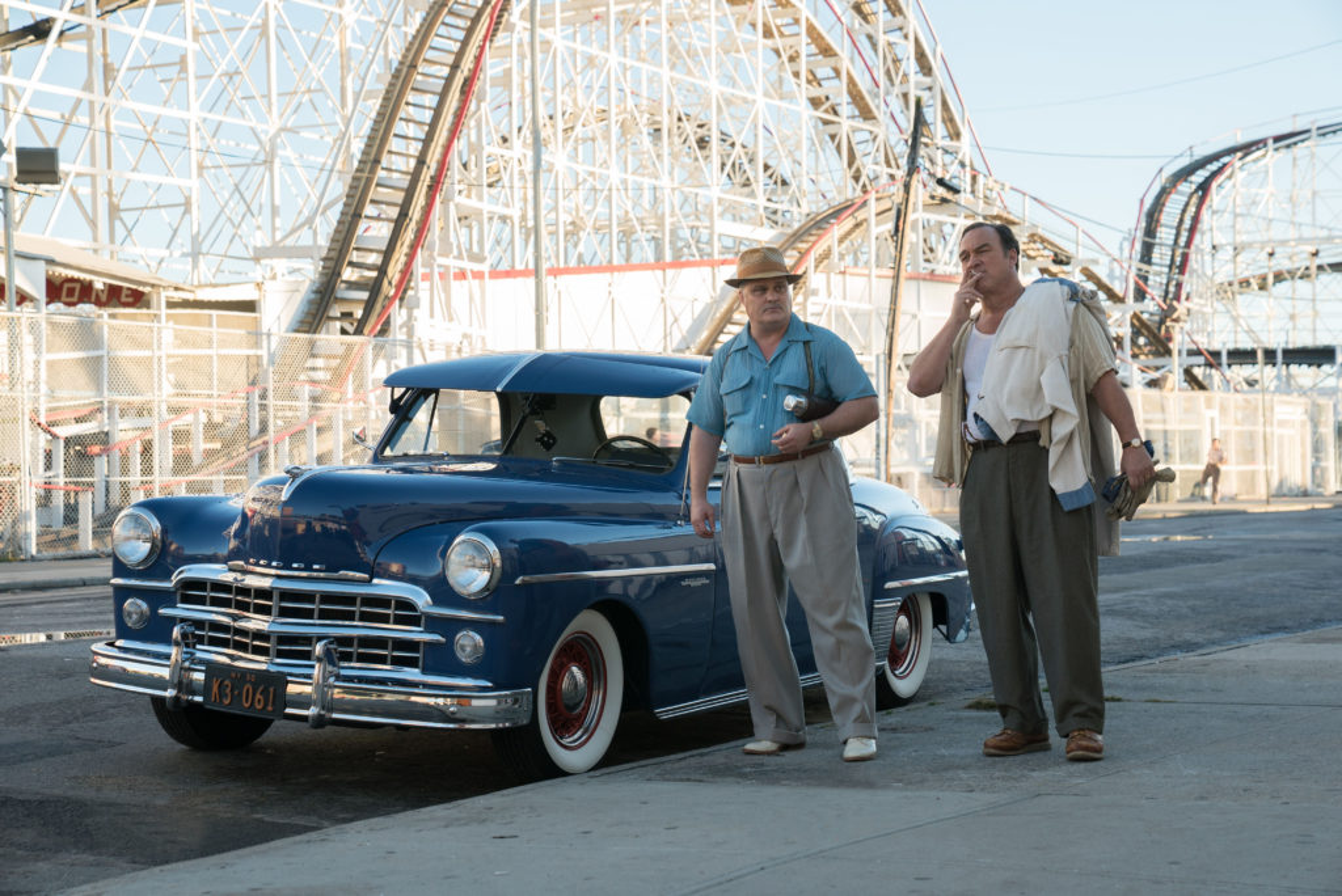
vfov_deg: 20.3
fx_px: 2499
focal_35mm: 67
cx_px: 671
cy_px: 448
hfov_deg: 30.1
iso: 250
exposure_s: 1/250
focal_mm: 67
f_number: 5
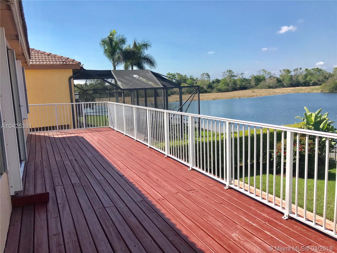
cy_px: 126
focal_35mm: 28
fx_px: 273
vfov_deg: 49.7
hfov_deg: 63.4
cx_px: 168
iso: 20
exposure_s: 1/3096
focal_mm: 3.99
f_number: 1.8
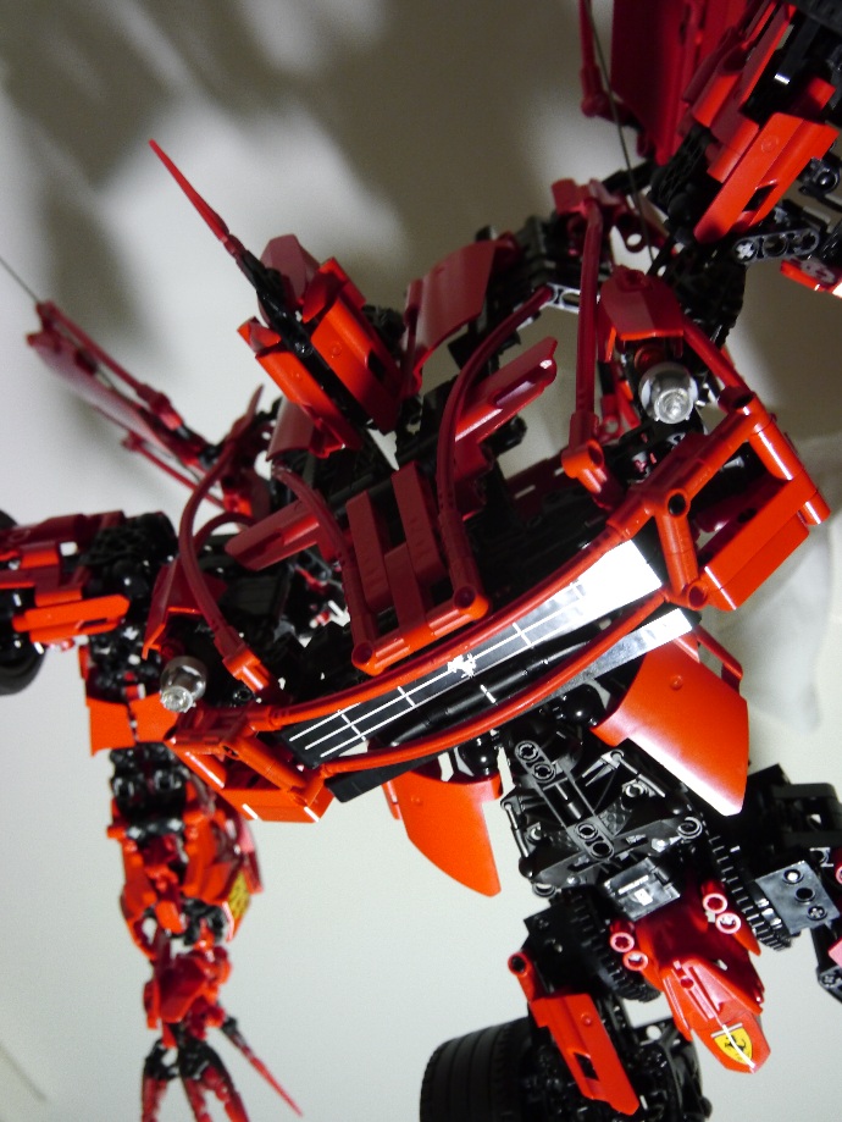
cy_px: 561
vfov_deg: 53.9
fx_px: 1102
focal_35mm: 34
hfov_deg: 41.8
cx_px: 421
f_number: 4.1
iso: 800
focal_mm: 17
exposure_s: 1/8
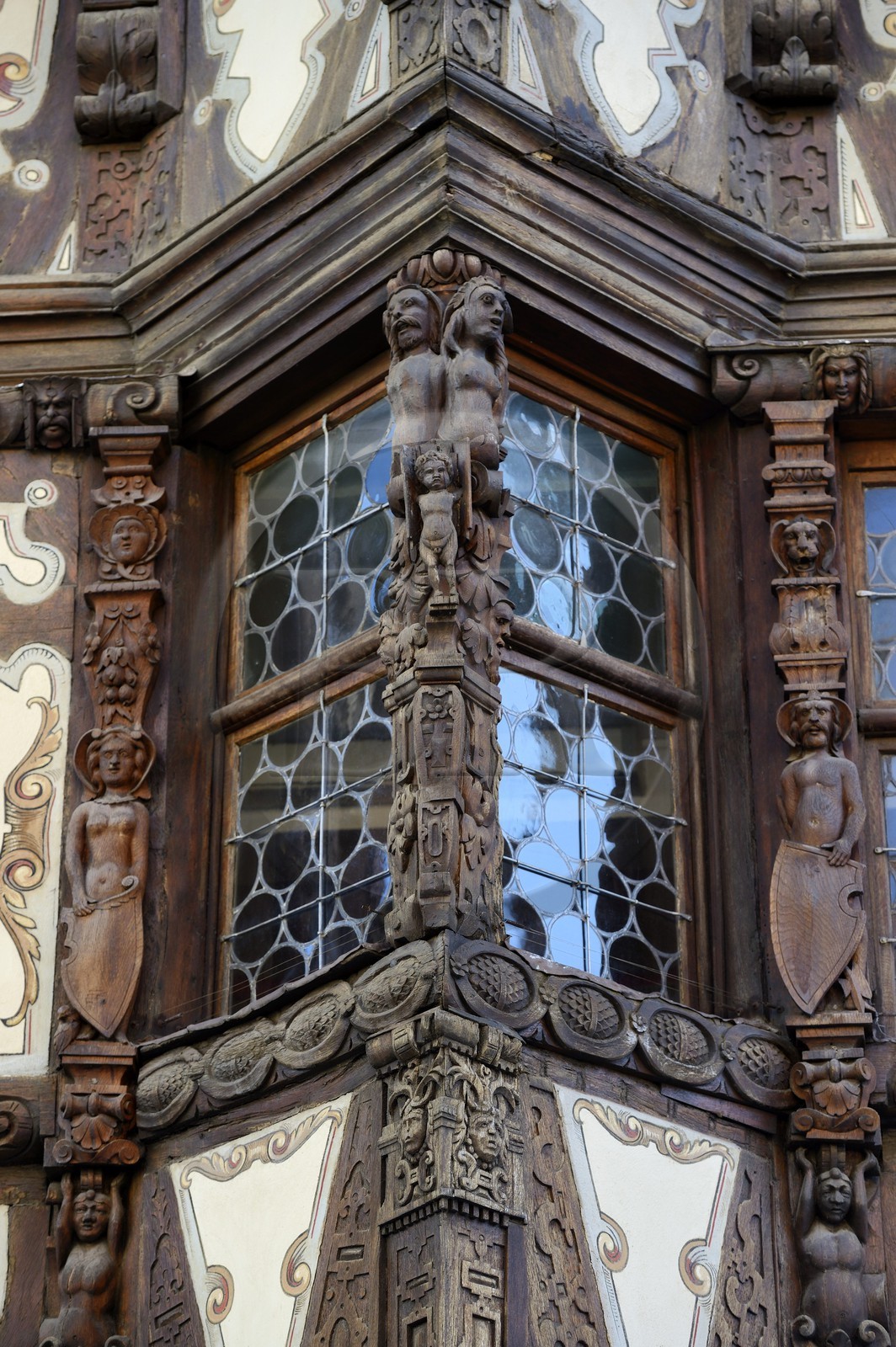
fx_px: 3926
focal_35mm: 105
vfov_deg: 19.5
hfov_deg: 13.0
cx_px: 448
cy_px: 674
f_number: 4
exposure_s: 1/250
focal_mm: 105
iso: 200
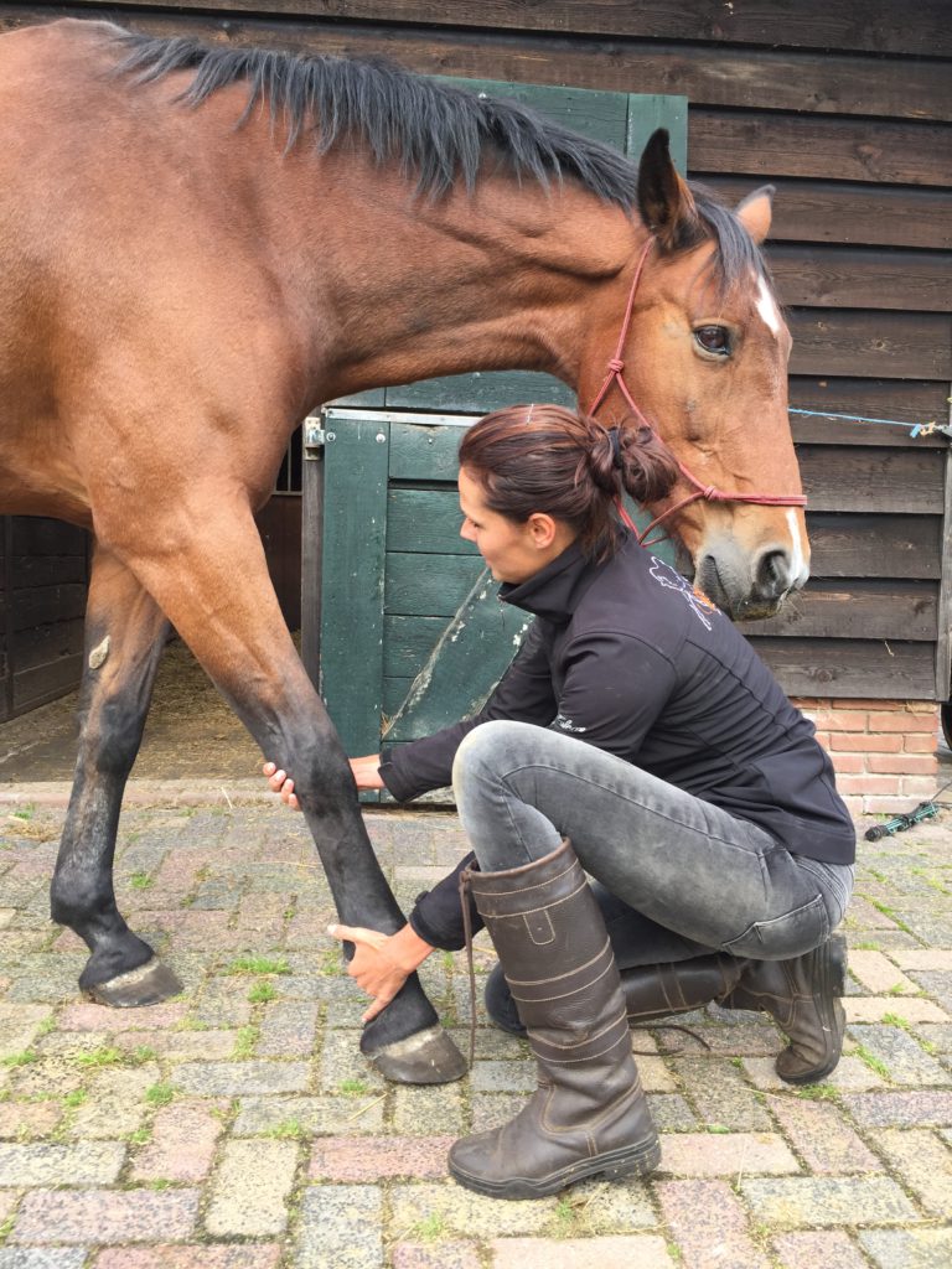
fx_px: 1063
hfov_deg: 48.2
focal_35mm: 29
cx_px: 476
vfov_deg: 61.7
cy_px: 634
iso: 32
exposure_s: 1/234
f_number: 2.2
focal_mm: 4.15
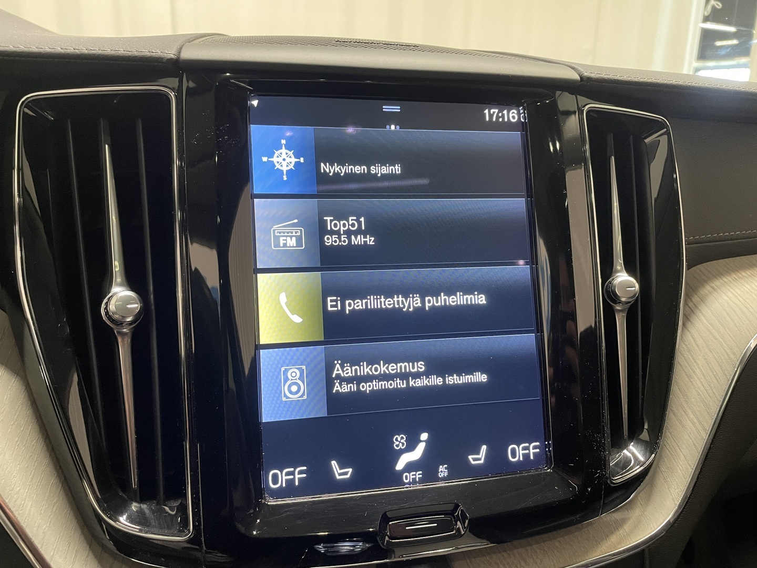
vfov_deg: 53.1
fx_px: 569
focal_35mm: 26
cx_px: 378
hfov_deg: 67.3
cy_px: 284
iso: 400
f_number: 1.6
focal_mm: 4.2
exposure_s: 1/47
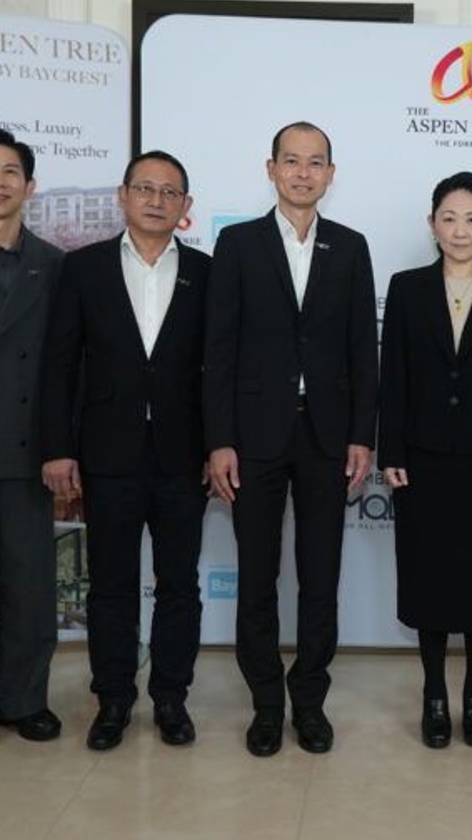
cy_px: 414
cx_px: 429
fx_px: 1068
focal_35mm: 48
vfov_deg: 42.9
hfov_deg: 24.2
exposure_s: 1/200
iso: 400
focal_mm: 20
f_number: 2.8
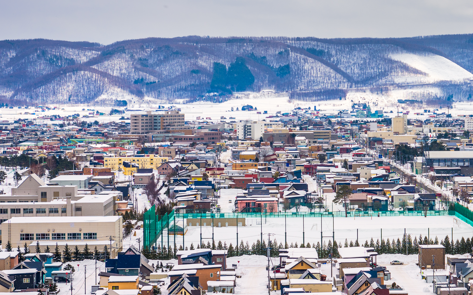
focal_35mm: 119
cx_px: 432
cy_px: 154
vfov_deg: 11.0
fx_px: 1534
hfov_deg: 17.3
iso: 64
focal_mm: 56
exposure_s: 1/320
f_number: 8
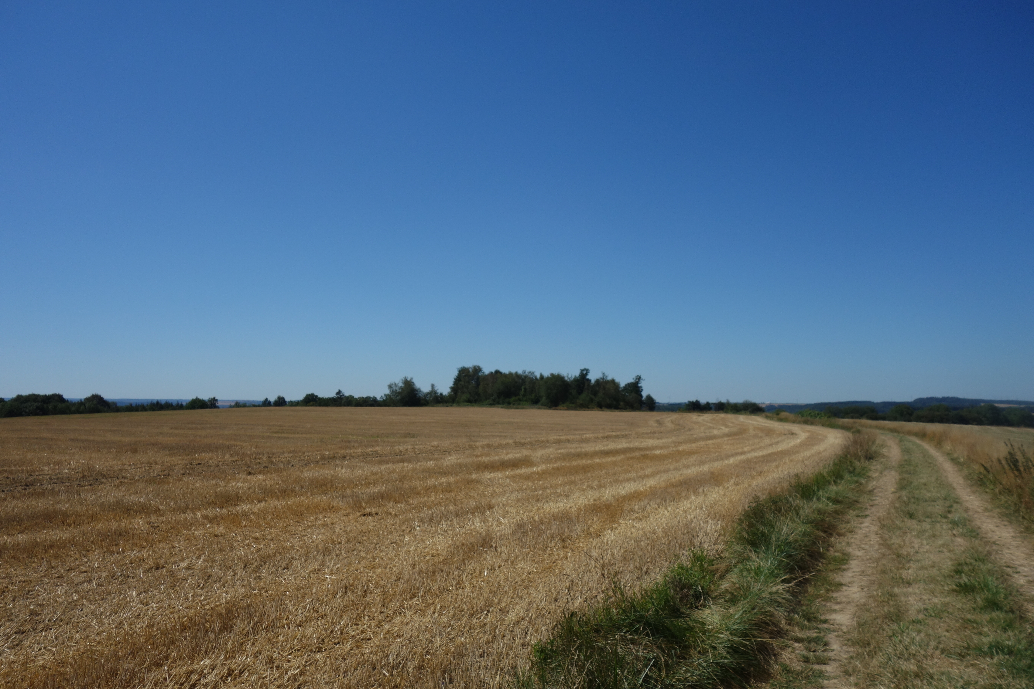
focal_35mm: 28
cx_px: 517
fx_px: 804
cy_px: 344
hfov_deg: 65.5
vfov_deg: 46.4
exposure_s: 1/800
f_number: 6.3
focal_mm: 10.4
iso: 125
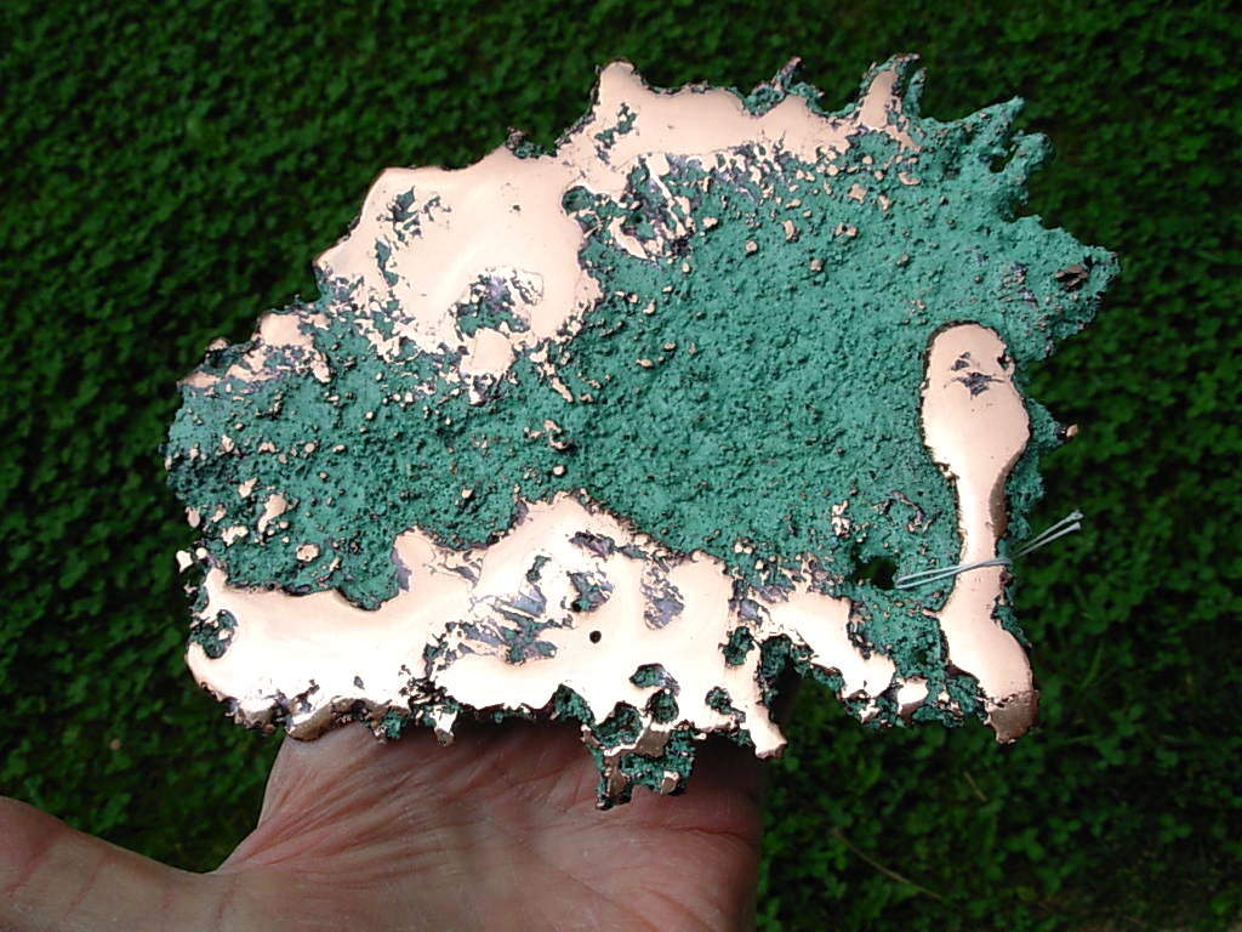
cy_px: 466
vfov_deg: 37.7
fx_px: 1363
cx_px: 621
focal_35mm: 38
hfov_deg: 49.0
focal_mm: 6.3
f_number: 4.9
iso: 50
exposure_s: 1/395
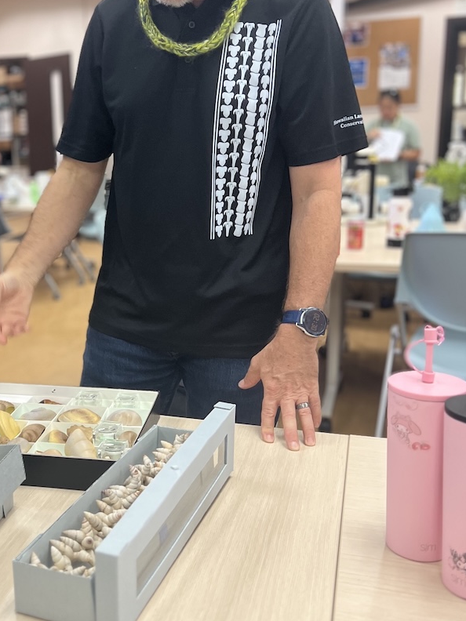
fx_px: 754
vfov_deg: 44.8
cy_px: 296
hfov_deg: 33.3
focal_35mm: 42
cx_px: 92
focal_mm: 5.7
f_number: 1.5
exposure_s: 1/60
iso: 125
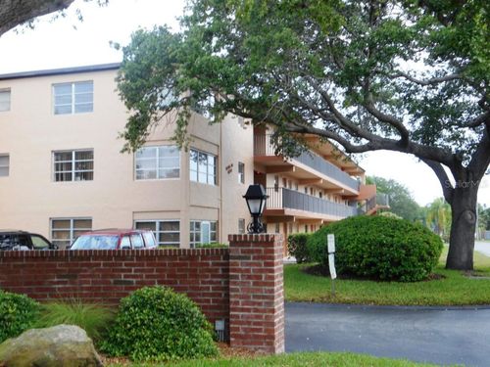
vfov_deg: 32.9
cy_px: 184
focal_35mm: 44
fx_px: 623
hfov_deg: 42.9
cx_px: 245
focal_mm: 7.9
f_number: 4.7
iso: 100
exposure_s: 1/30
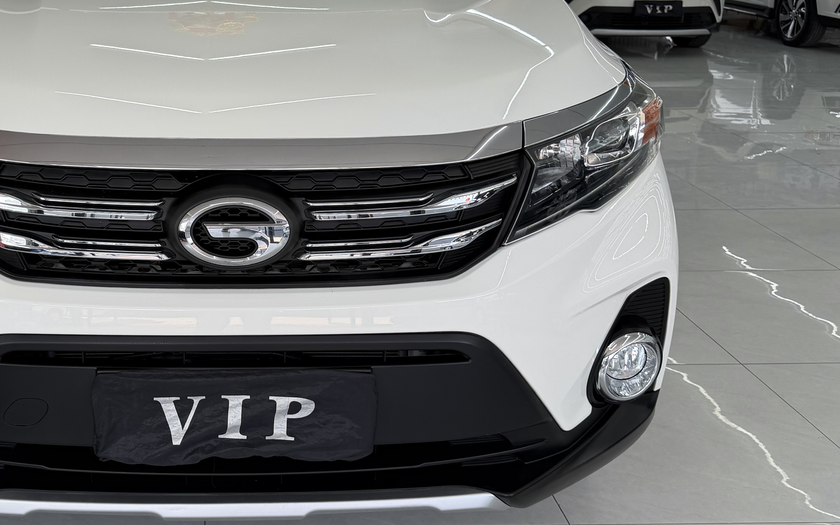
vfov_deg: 30.4
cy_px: 190
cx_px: 248
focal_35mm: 42
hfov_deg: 46.1
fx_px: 961
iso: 64
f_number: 1.78
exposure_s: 1/278
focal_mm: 6.76
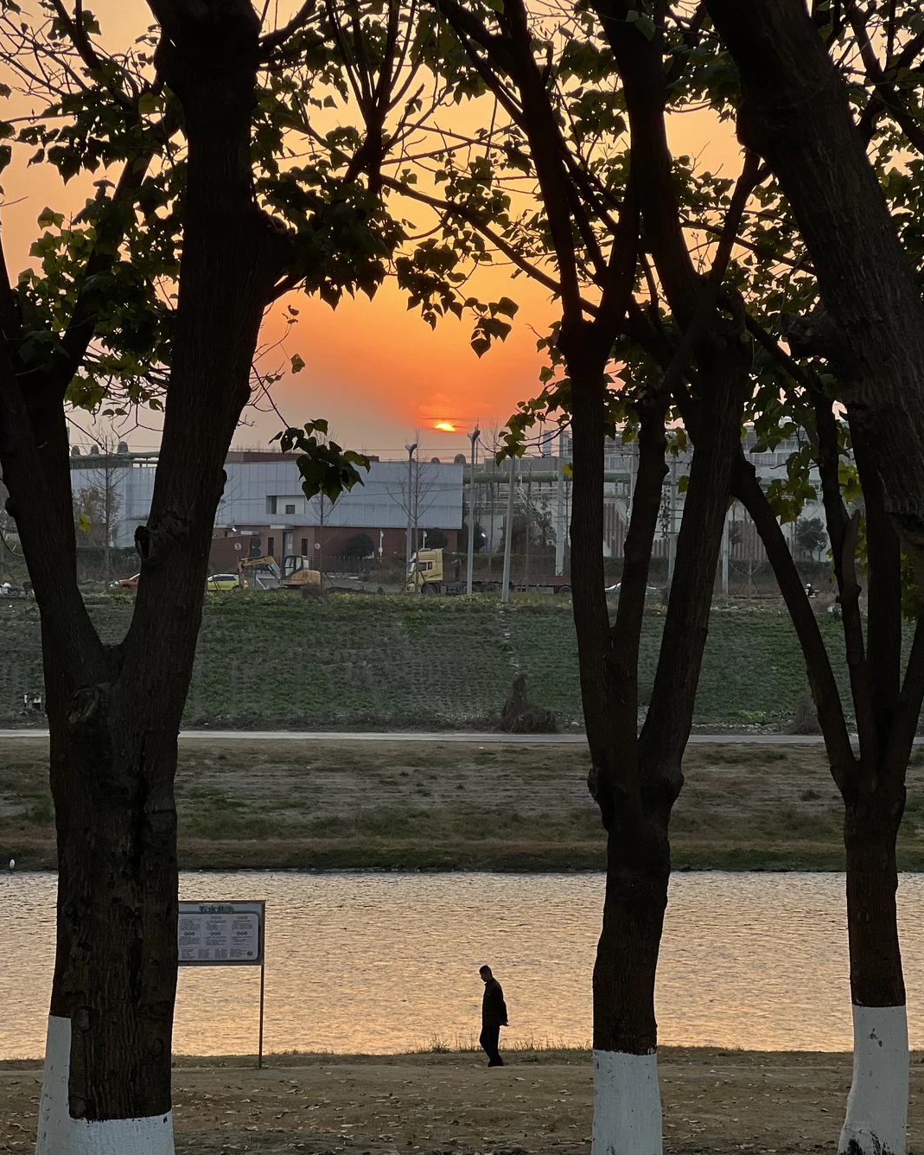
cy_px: 574
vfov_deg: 23.6
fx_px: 2769
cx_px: 462
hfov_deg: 18.9
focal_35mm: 81
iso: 40
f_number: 2.8
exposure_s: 1/99
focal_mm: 9
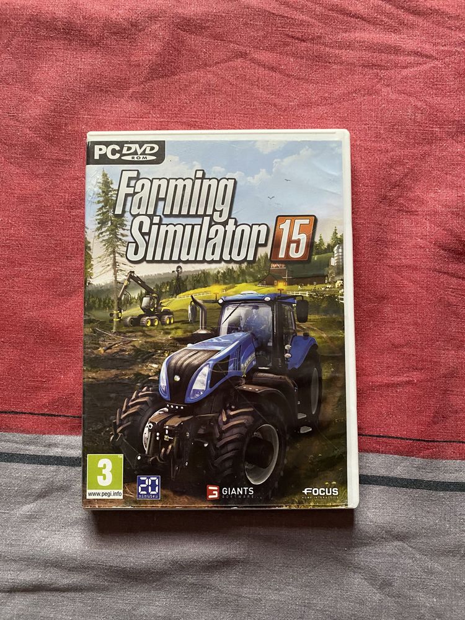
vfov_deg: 67.3
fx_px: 466
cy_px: 310
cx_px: 232
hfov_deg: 53.1
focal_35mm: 26
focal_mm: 4.25
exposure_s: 1/40
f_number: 1.8
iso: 640
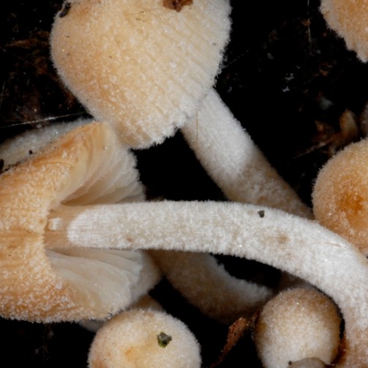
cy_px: 190
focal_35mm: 226
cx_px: 264
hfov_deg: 7.7
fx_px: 2715
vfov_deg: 7.8
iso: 800
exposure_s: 1/250
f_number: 22
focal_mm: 105
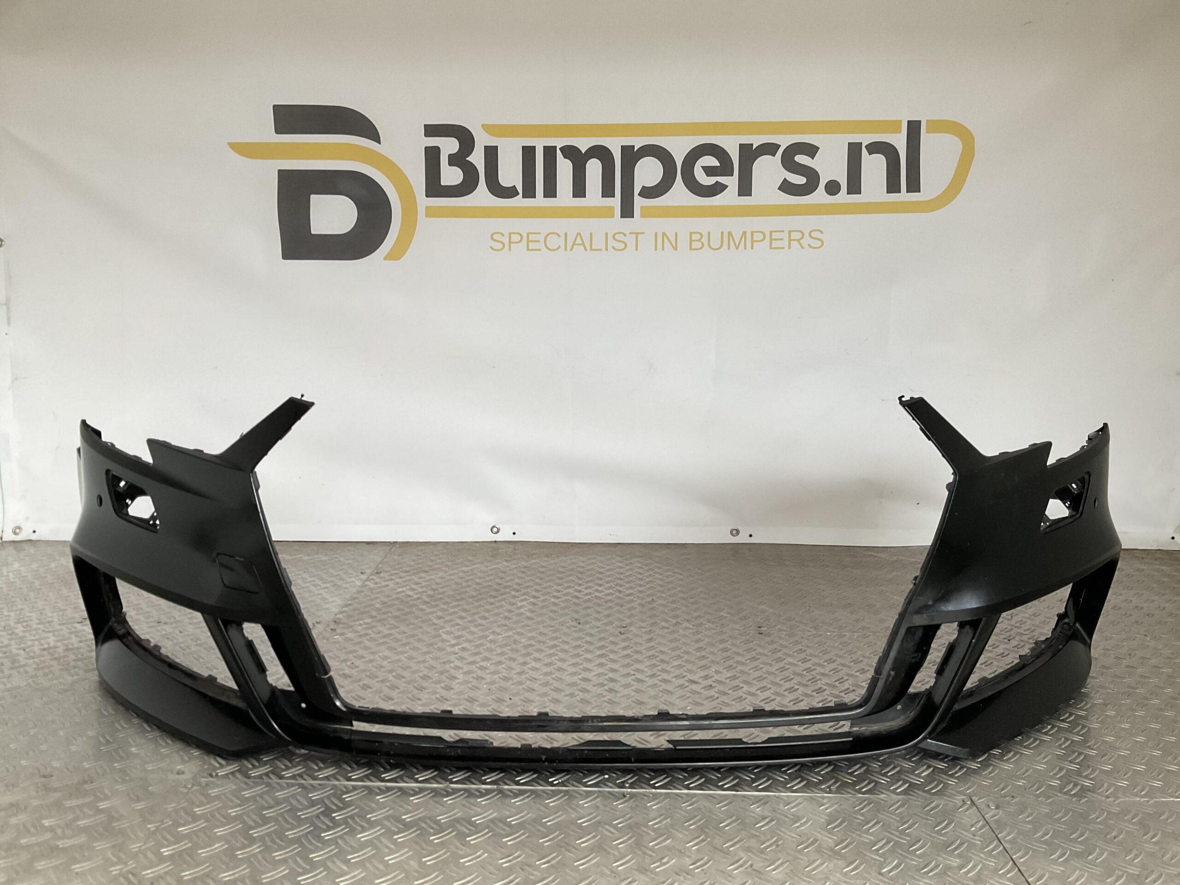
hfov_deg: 61.7
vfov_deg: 48.2
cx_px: 590
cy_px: 442
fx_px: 989
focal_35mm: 29
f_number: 1.8
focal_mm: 3
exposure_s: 1/120
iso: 64
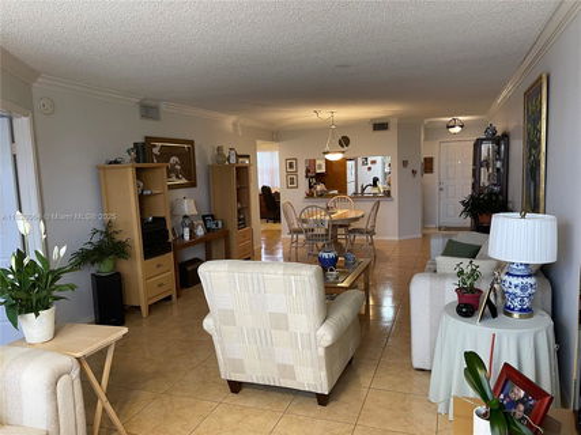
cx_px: 290
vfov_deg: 54.9
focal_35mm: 25
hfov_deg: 69.4
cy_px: 218
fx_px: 419
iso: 125
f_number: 1.6
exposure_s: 1/60
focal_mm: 5.1
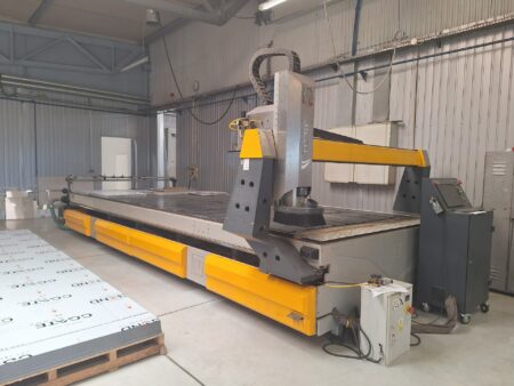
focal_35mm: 23
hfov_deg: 73.9
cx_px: 257
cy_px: 193
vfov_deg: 58.9
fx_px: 342
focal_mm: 5.54
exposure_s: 1/100
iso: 64
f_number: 1.8
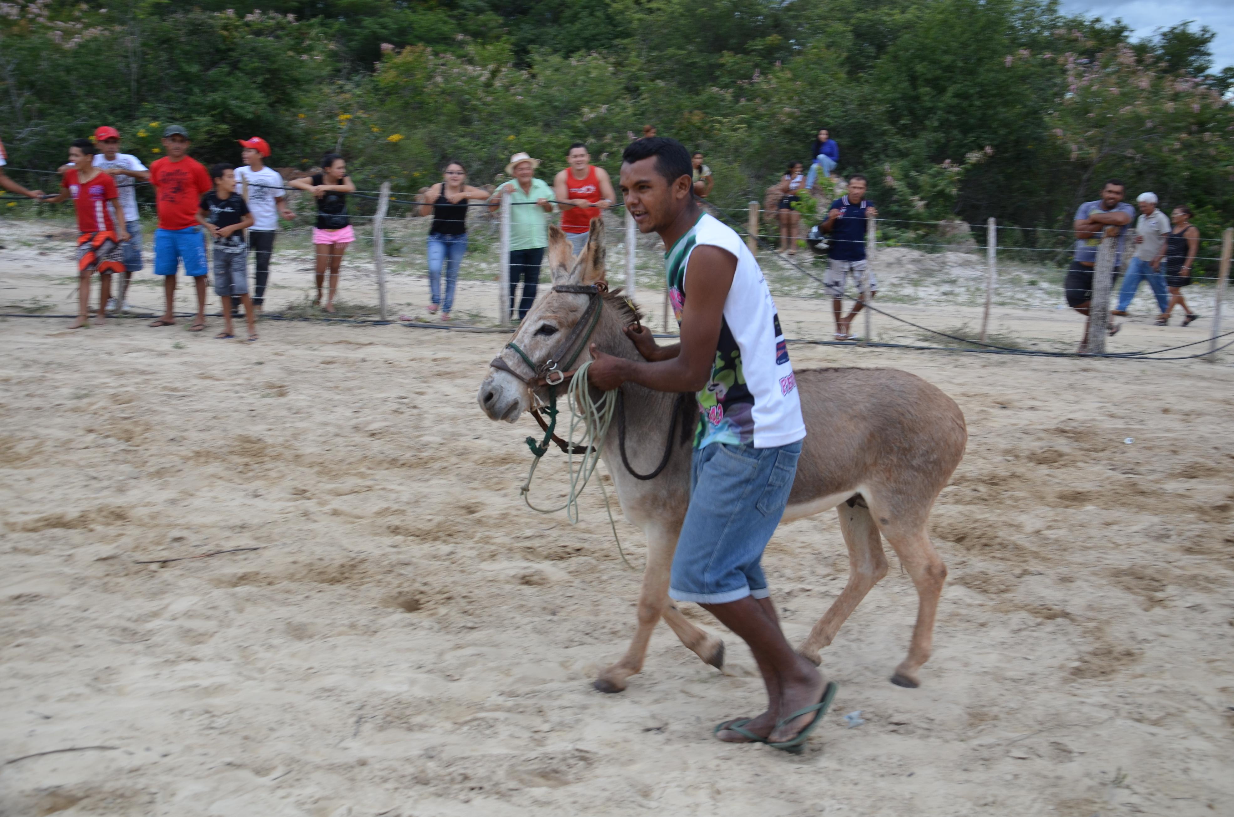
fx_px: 1283
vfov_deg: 35.3
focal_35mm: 38
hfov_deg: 51.4
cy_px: 408
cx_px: 617
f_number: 5.6
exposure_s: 1/125
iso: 220
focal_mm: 25
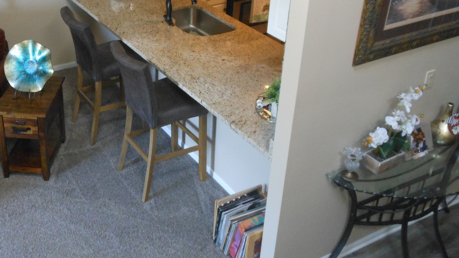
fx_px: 548
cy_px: 33
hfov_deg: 44.7
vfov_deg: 25.8
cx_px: 148
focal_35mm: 45
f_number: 3.3
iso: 400
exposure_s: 1/25
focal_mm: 5.2
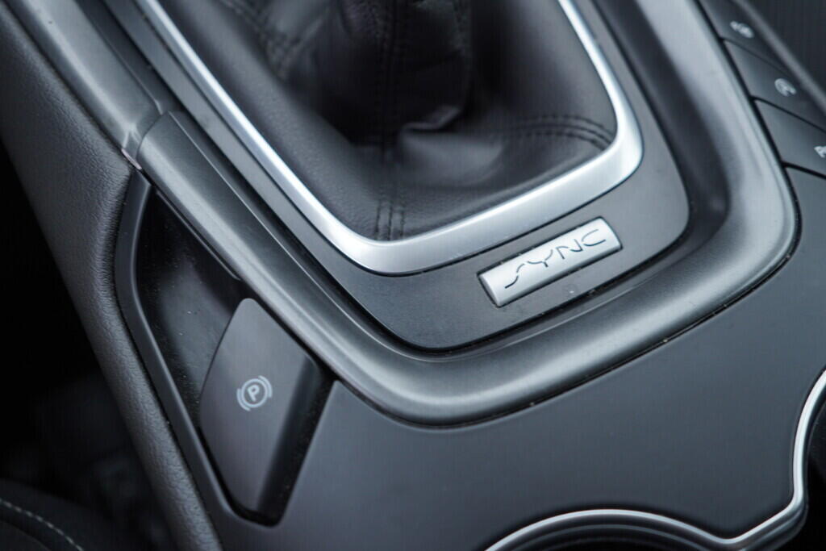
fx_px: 826
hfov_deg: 53.1
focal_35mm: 36
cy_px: 276
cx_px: 413
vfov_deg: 36.9
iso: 125
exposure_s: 1/40
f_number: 2.8
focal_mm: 24
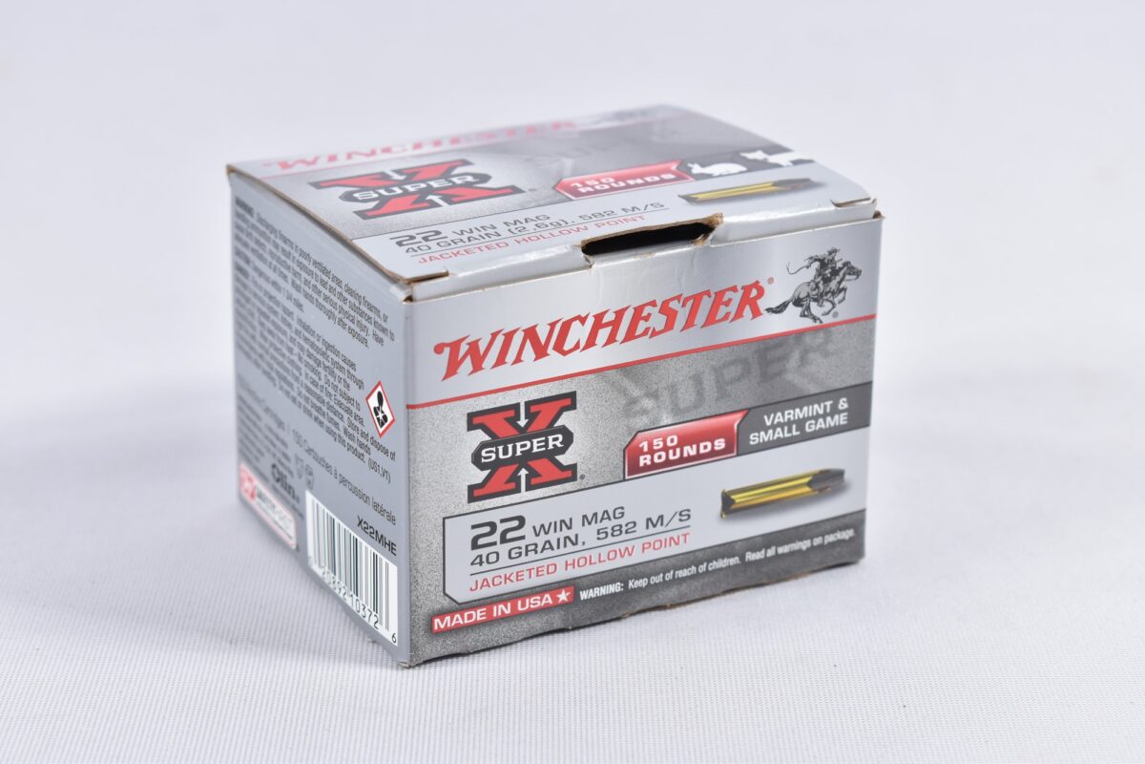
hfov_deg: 24.6
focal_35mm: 82
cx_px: 572
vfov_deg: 16.6
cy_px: 382
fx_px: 2624
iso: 640
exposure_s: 1/50
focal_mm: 55
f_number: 5.6
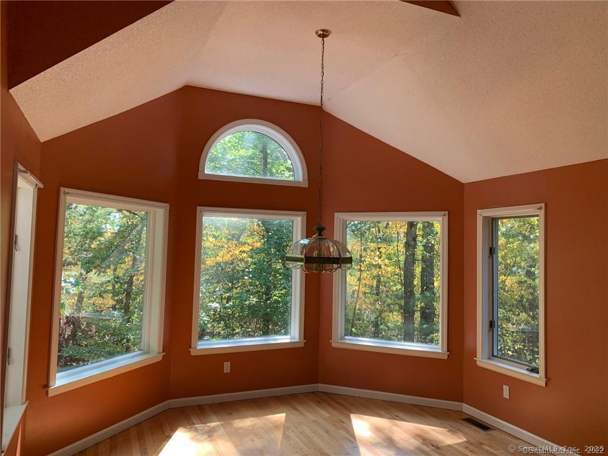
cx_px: 304
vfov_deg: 53.1
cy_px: 228
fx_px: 457
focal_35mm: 26
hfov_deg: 67.3
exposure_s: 1/121
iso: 50
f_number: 1.8
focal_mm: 4.25
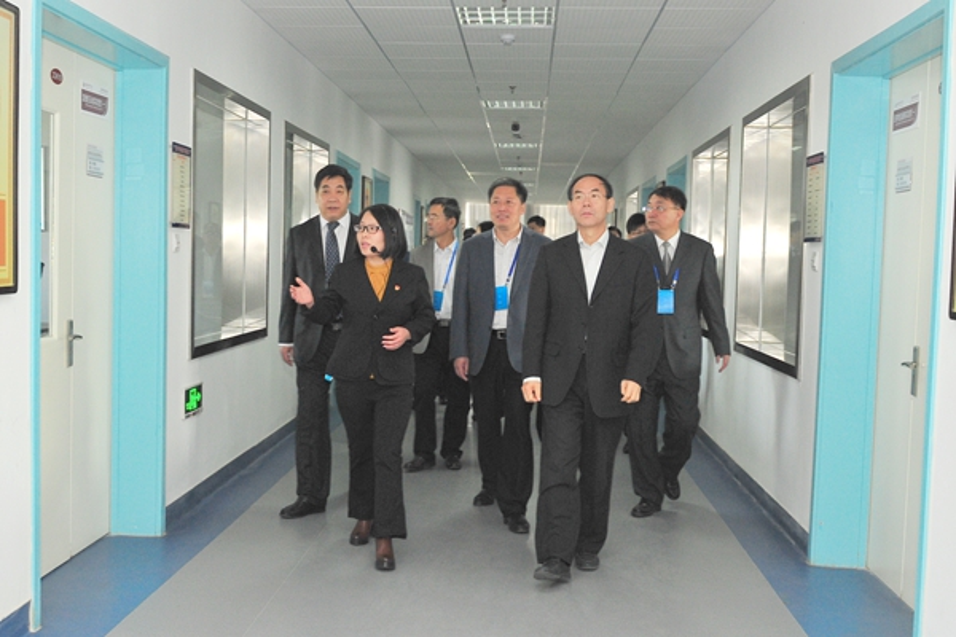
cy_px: 318
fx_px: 637
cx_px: 478
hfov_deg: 73.7
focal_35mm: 24
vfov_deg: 53.1
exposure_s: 1/125
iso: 800
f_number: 4
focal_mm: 24
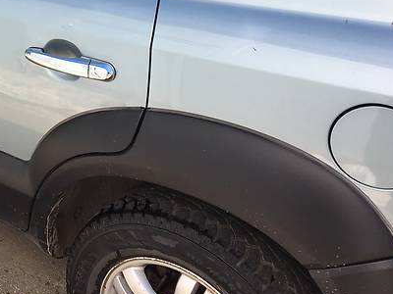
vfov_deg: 24.6
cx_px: 12
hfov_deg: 31.1
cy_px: 36
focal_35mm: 58
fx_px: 658
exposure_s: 1/591
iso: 25
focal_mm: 4.2
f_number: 2.2
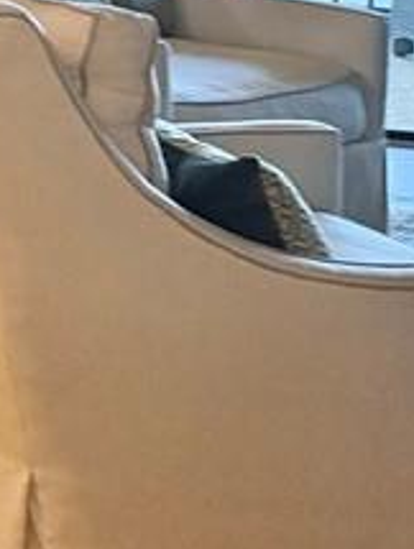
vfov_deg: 15.8
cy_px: -285
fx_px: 1813
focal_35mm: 114
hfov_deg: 10.0
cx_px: -800
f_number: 1.78
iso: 320
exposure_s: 1/120
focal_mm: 6.76
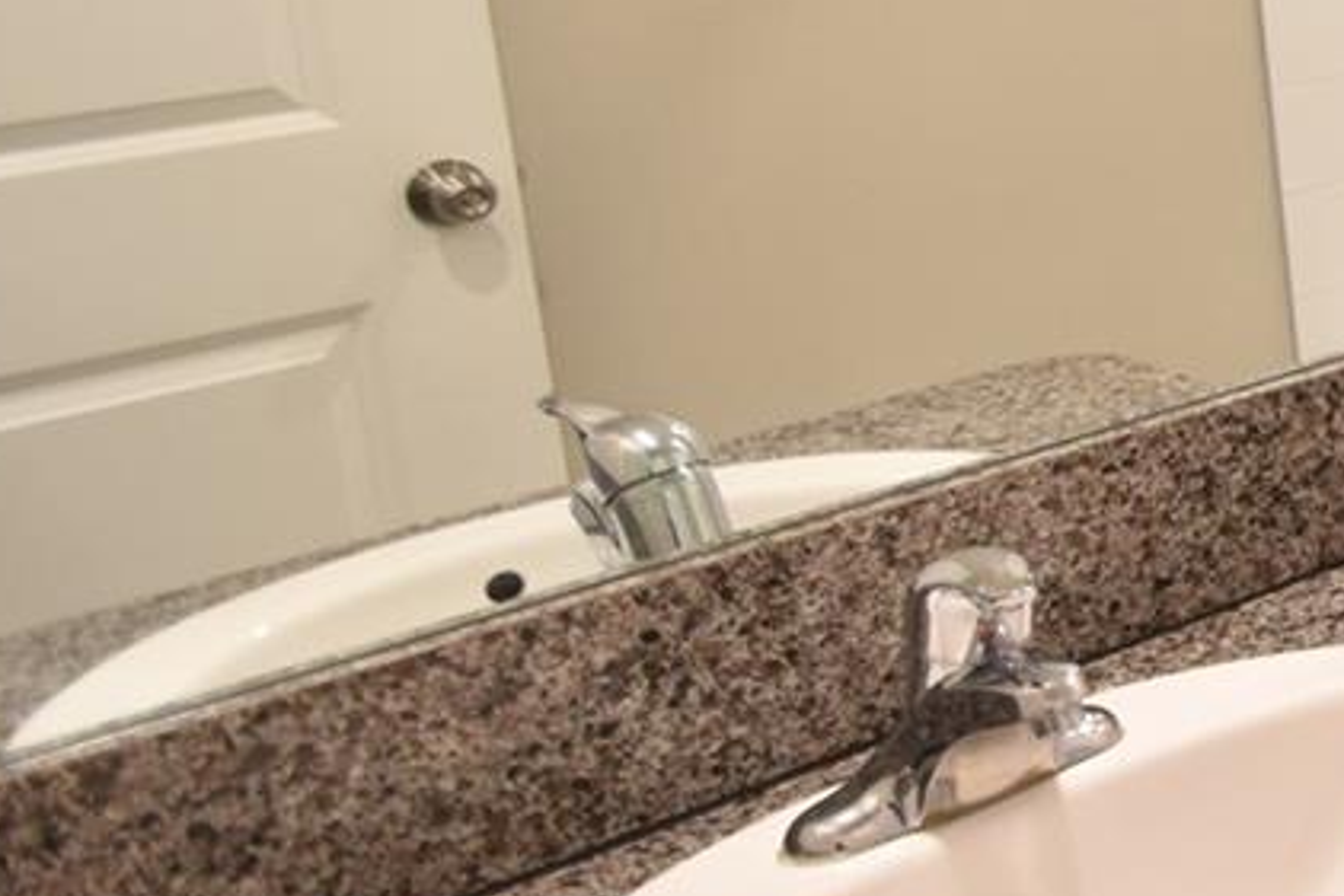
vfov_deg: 23.0
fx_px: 2129
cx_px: 2356
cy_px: 41
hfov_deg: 22.5
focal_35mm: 57
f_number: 3.5
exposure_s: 1/45
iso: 800
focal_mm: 10
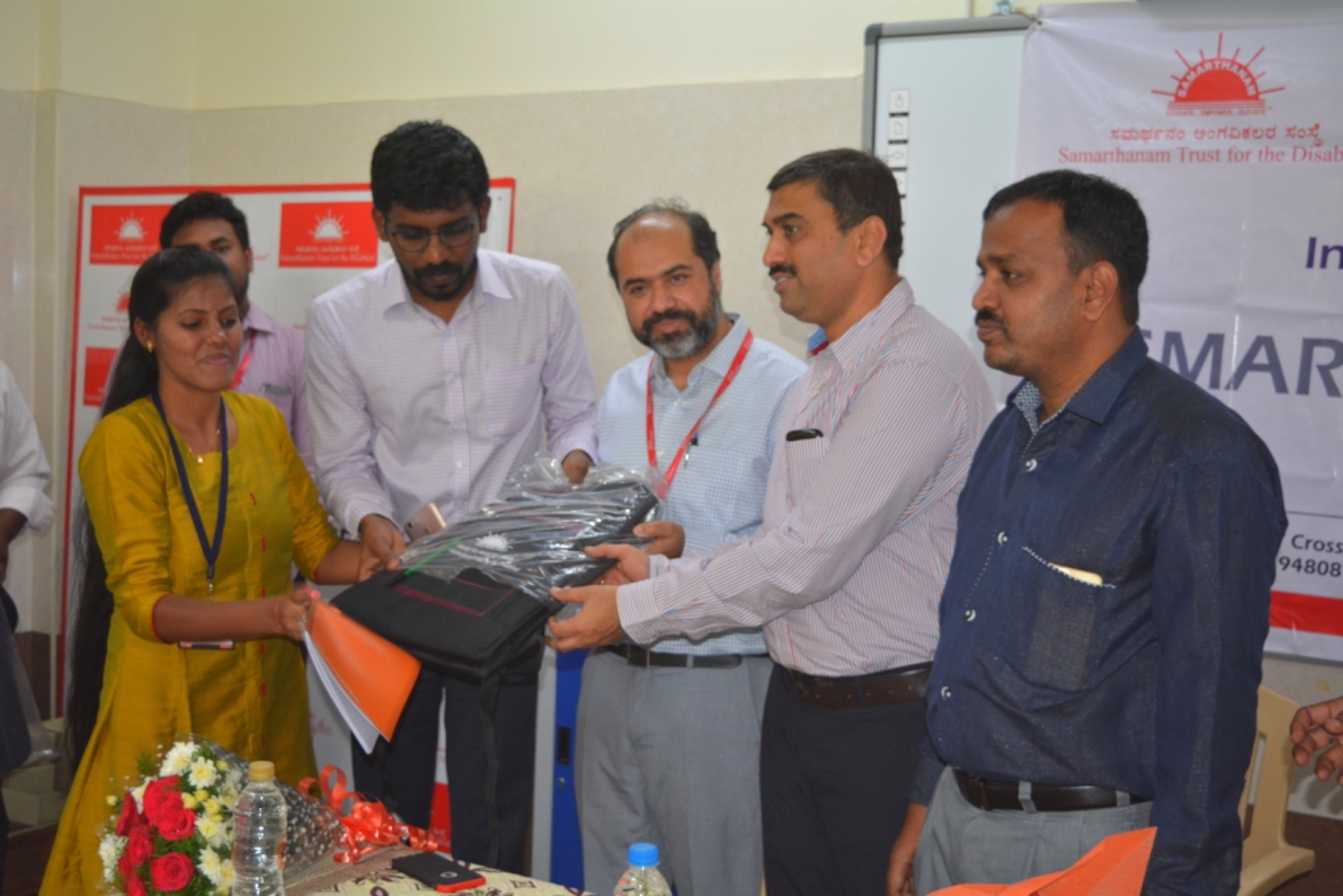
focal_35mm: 48
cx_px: 672
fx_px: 1791
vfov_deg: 28.1
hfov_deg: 41.1
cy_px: 448
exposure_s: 1/60
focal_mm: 32
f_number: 4.5
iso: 900
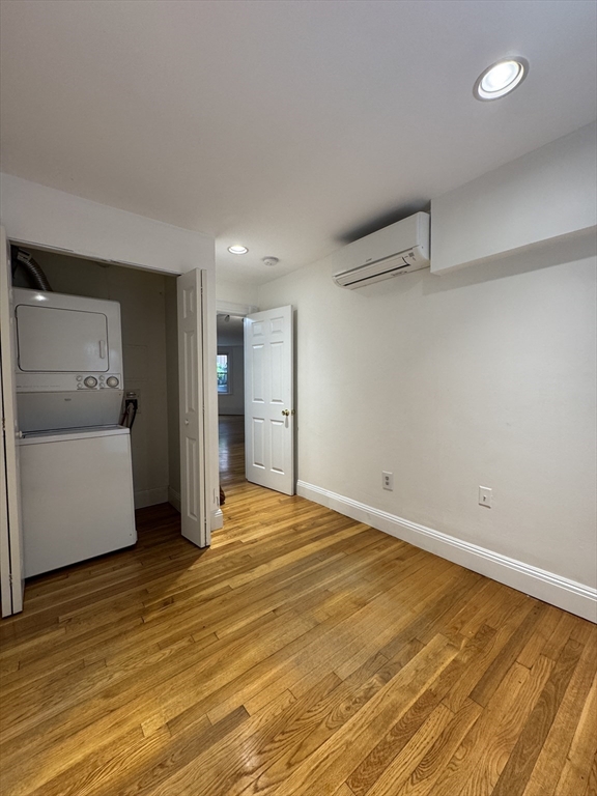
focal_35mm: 14
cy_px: 398
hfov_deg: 85.7
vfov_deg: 102.1
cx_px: 298
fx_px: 322
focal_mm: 2.22
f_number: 2.2
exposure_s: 1/120
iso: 160
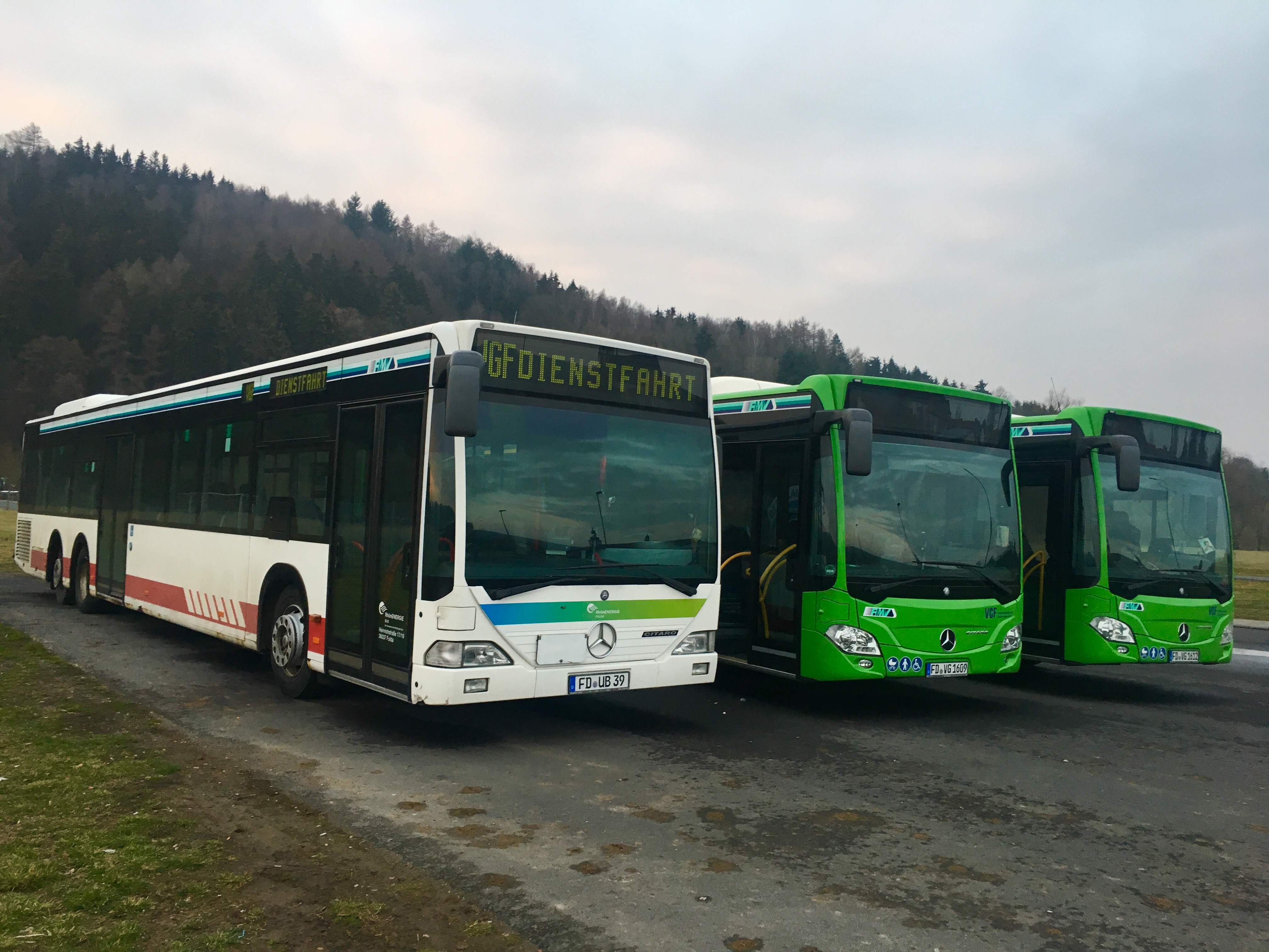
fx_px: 1063
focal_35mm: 29
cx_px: 634
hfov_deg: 61.7
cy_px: 476
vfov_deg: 48.2
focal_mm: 4.15
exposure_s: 1/33
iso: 32
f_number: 2.2
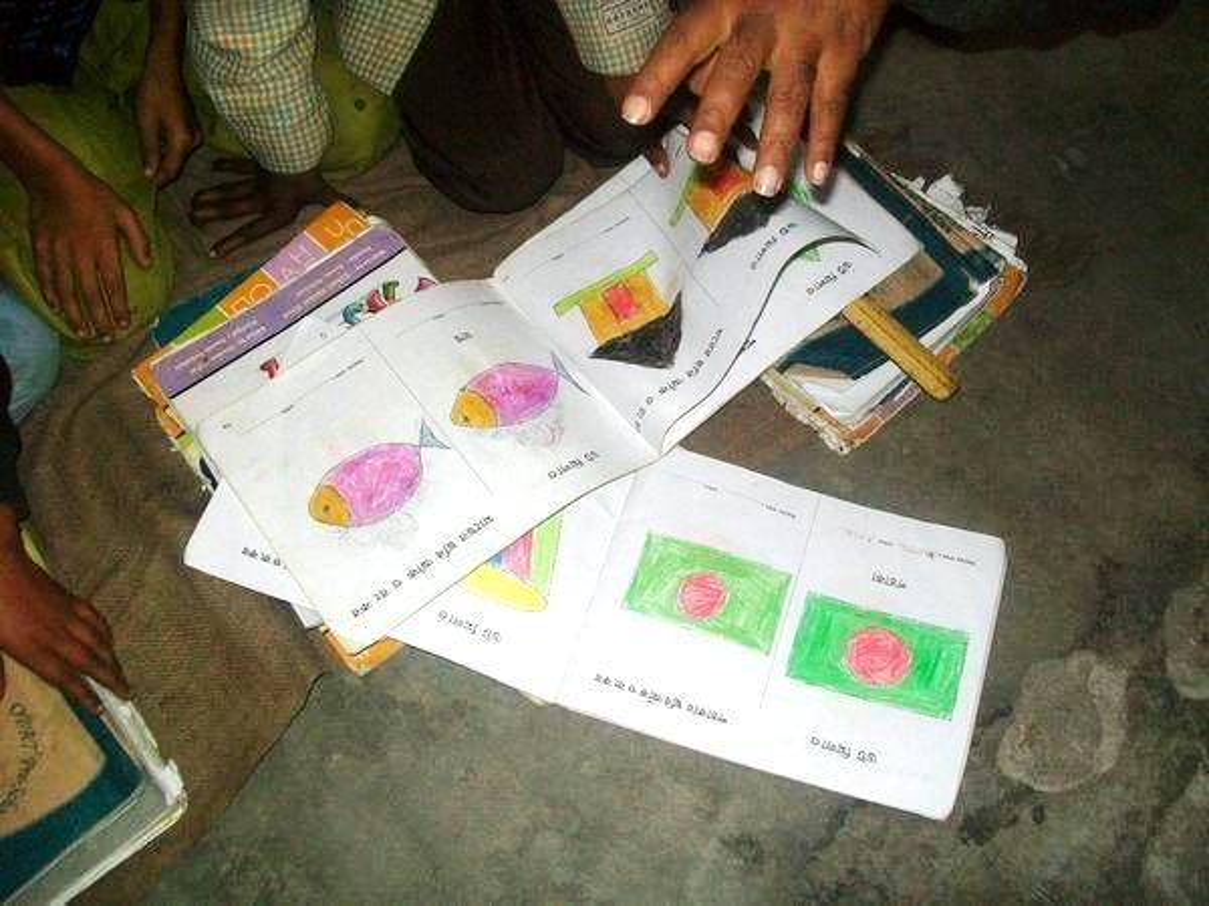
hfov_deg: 51.4
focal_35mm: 36
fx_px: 1257
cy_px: 453
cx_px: 604
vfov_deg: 39.7
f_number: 2.7
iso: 200
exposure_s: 1/125
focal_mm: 6
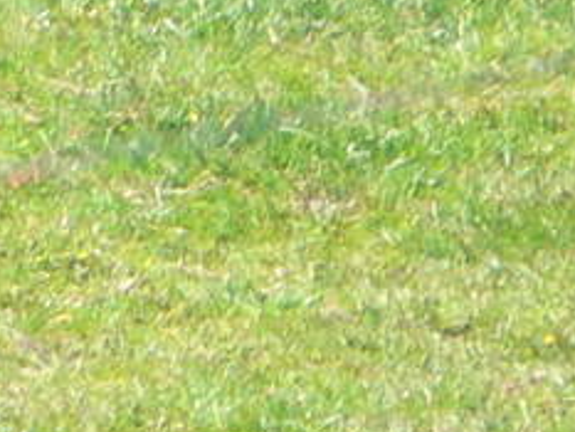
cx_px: -1352
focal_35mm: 2131
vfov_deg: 0.7
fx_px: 35416
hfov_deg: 0.9
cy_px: -857
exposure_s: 1/125
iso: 80
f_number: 5.6
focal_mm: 65.5
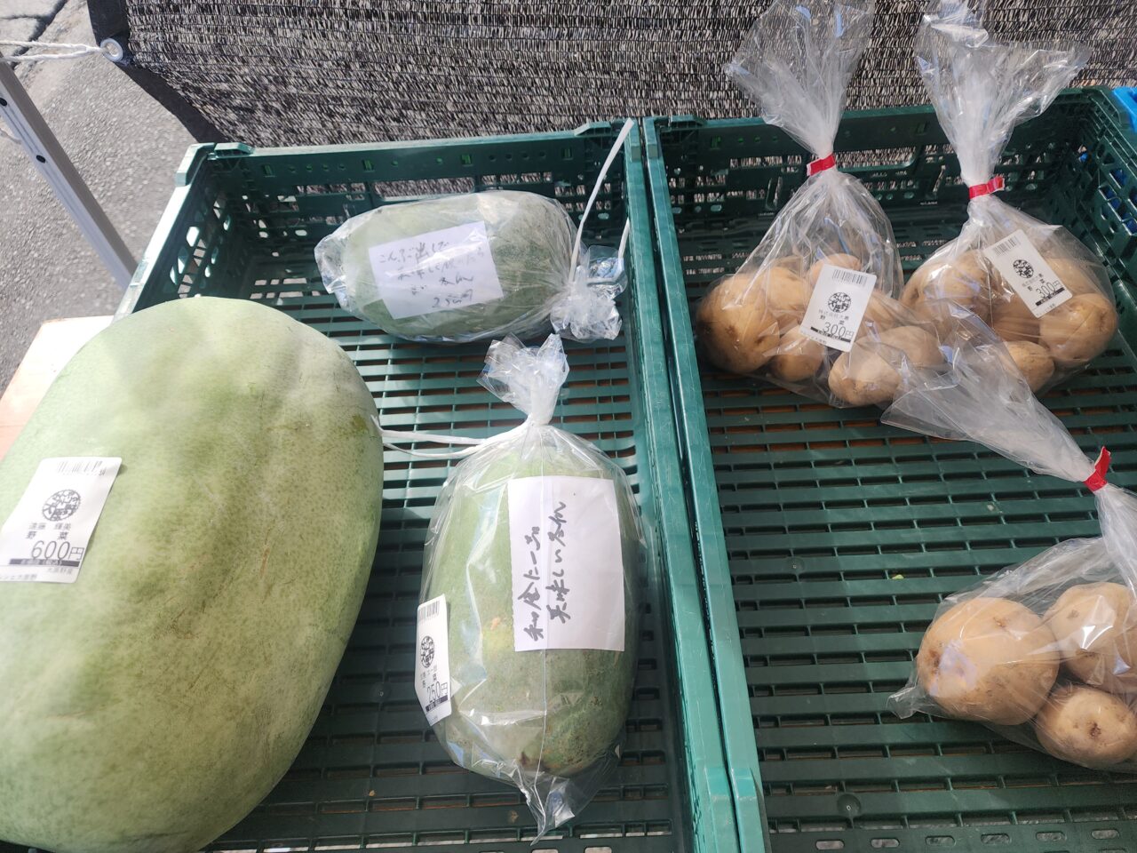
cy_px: 426
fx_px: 755
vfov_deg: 58.9
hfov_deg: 73.9
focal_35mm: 23
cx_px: 568
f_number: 1.8
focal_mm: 6.4
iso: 12
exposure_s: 1/186
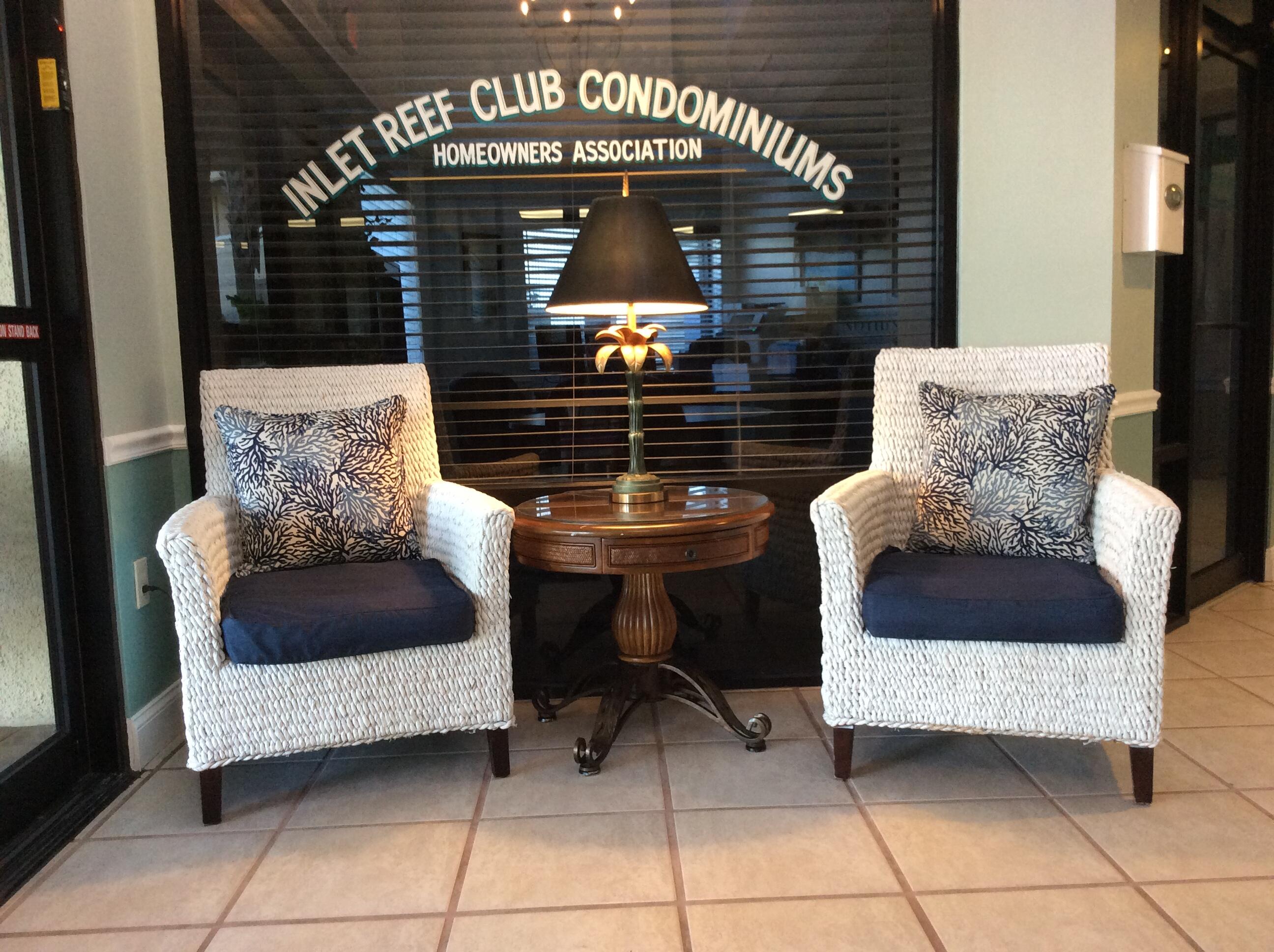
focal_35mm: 32
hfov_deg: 56.9
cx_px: 637
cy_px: 476
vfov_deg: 44.1
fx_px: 1176
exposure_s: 1/24
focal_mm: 3.3
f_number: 2.4
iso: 100
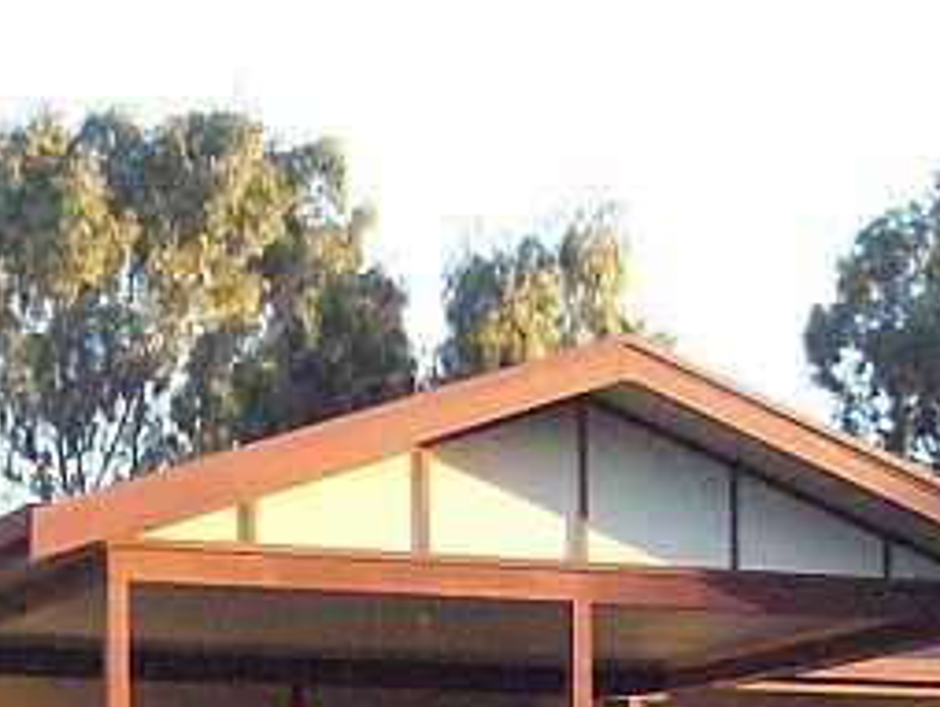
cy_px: 1029
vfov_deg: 11.1
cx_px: 204
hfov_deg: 15.2
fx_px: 3506
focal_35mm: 129
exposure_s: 1/125
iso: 400
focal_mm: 4.7
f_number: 5.6
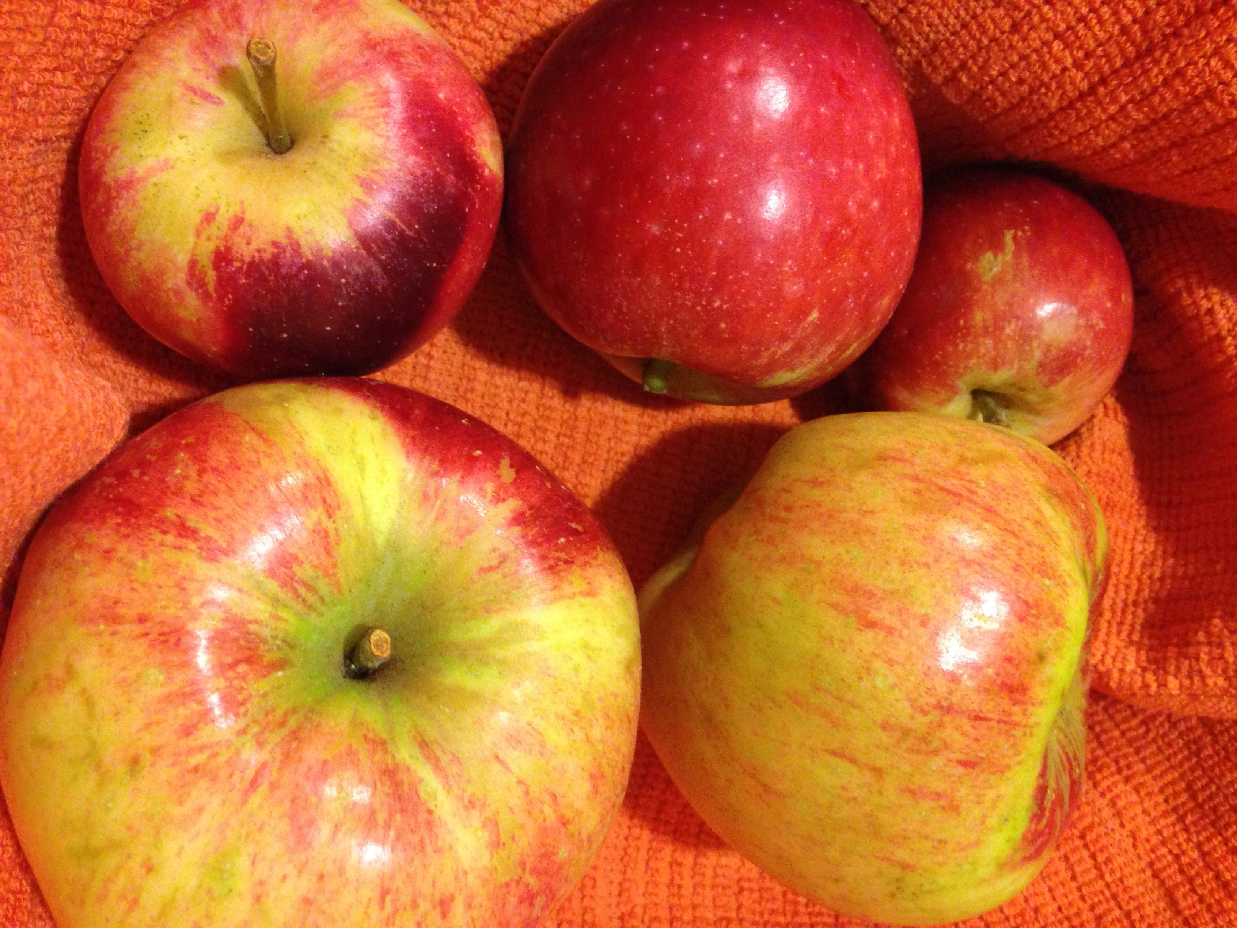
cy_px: 464
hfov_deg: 55.4
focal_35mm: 33
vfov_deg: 42.9
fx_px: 1179
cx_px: 618
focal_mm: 4.12
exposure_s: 1/20
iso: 400
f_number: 2.4
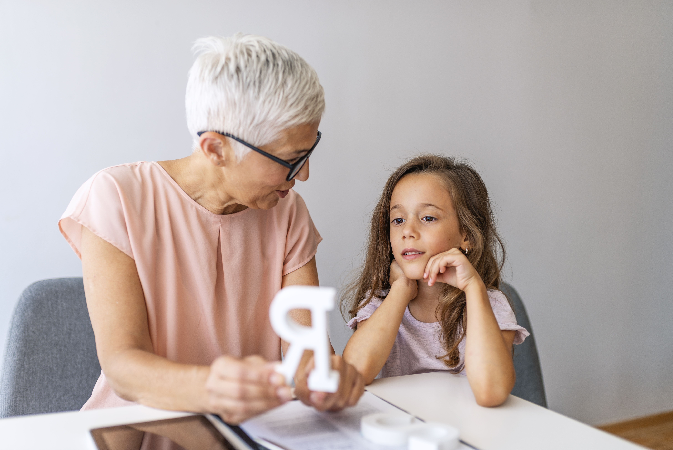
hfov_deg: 54.4
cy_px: 225
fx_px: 655
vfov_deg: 37.9
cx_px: 336
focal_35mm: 35
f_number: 2
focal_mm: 35
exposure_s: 1/200
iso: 100
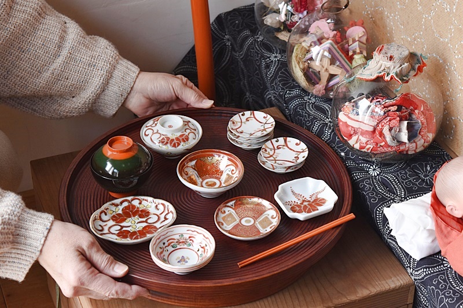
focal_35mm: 78
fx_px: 1003
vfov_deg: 17.5
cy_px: 154
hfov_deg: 26.0
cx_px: 232
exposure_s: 1/8
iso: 400
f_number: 5.6
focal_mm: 52
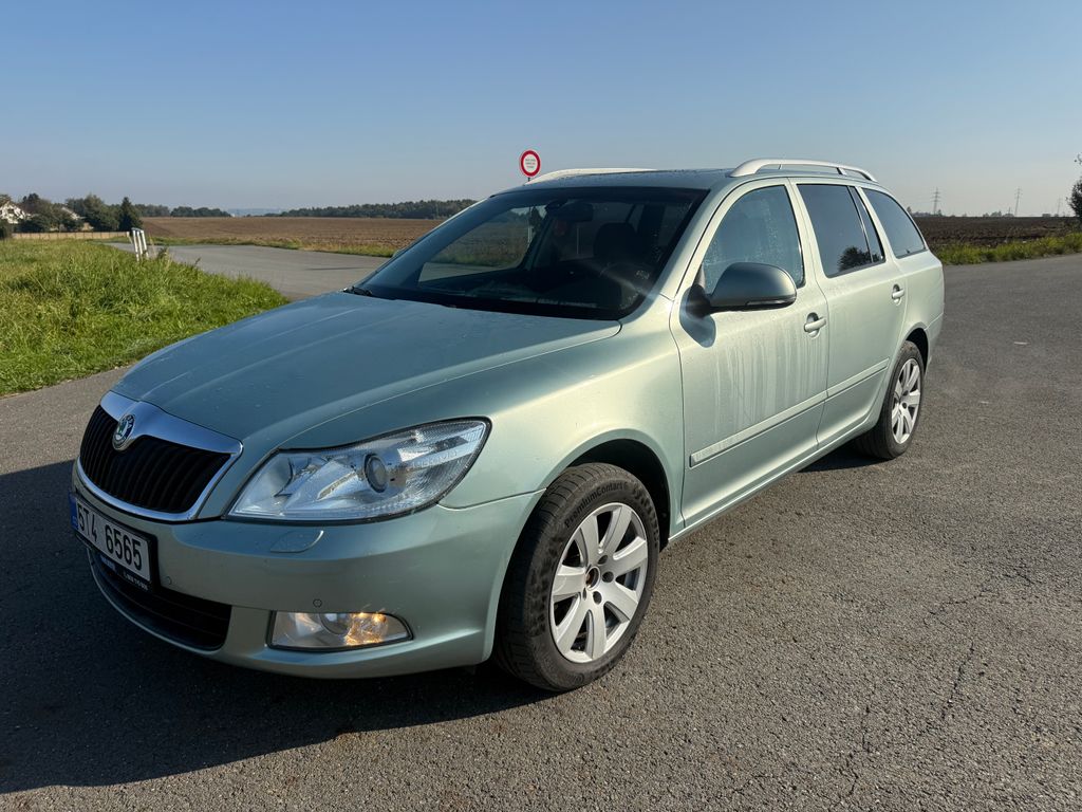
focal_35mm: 24
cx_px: 541
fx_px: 750
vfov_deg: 56.8
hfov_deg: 71.6
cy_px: 406
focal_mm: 6.76
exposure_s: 1/7353
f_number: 1.78
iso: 100
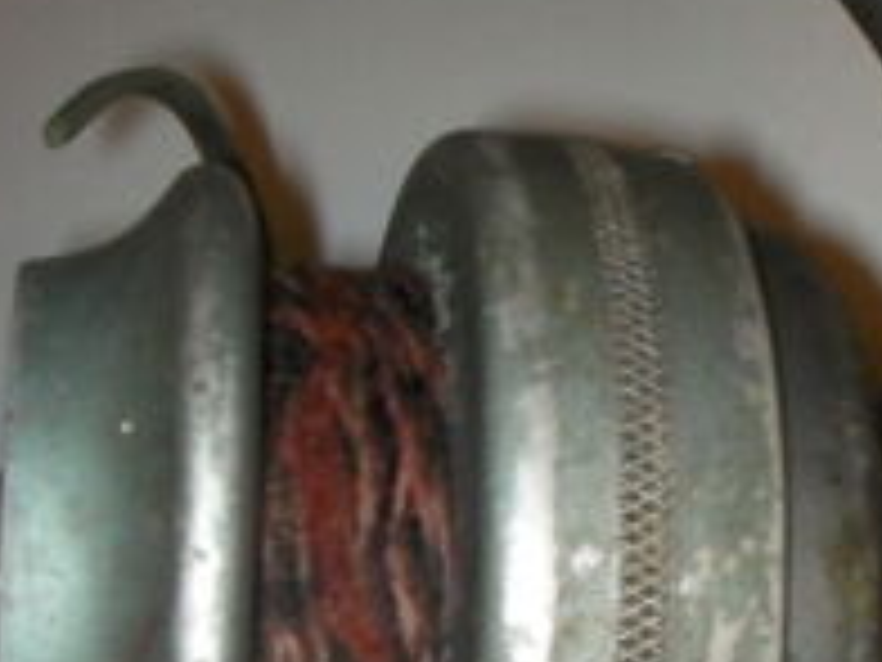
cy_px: 527
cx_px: 842
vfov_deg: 15.8
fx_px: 2370
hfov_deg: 20.5
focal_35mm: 93
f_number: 5.6
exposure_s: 1/30
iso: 200
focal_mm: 6.3
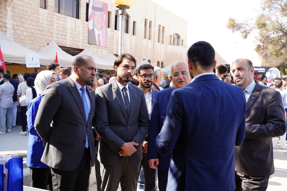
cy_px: 96
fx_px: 309
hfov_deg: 49.9
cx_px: 144
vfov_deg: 34.5
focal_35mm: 39
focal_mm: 38.7
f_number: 5
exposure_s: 1/200
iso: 200
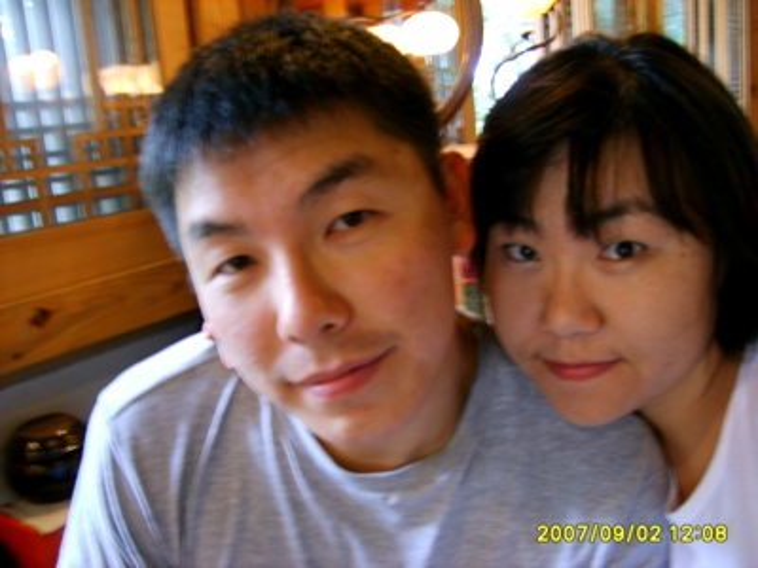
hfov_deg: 52.6
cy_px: 284
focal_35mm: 35
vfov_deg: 40.7
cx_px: 379
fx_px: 766
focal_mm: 5.8
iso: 139
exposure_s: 1/6
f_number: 2.8
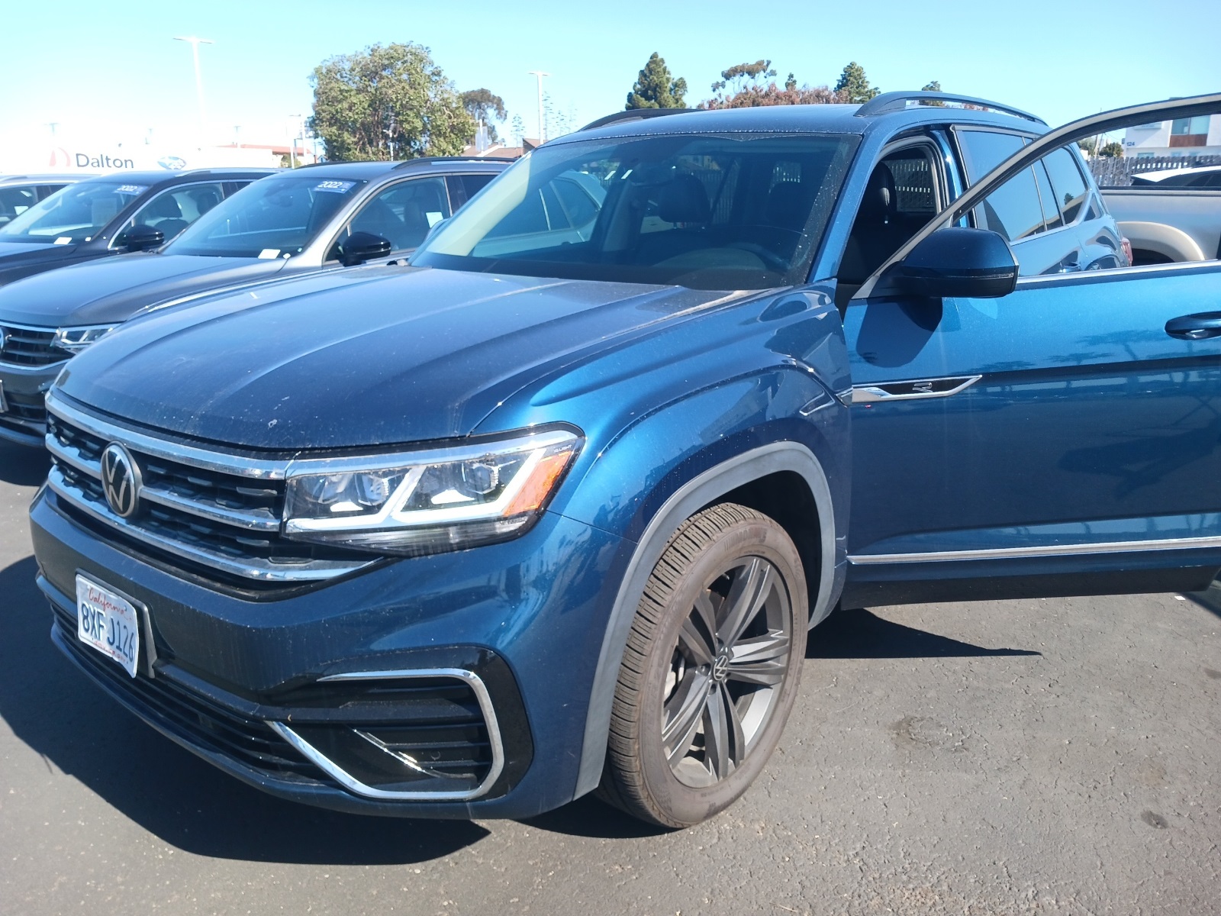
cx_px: 610
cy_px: 458
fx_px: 952
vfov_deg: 51.4
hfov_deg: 65.3
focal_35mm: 27
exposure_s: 1/122
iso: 20
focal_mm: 4
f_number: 1.8
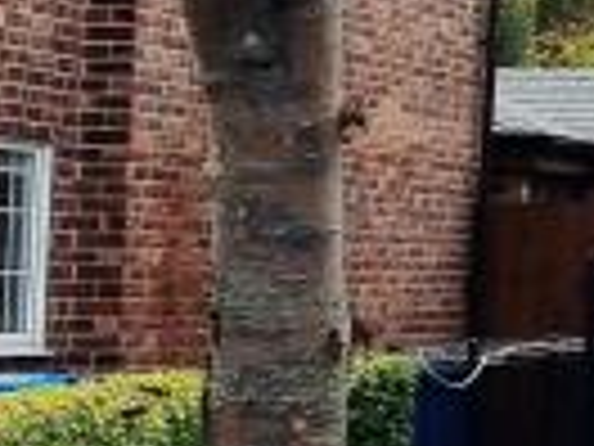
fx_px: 3449
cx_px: 1530
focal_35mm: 201
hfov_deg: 8.7
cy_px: 86
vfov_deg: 7.4
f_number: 1.8
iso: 50
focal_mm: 5.4
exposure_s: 1/1140
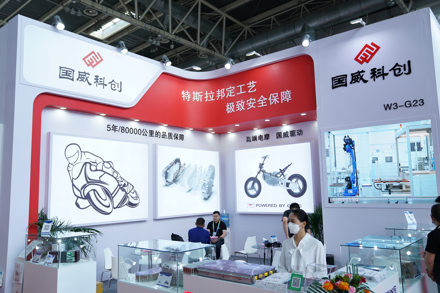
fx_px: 367
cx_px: 220
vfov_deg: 43.6
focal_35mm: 30
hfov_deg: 61.9
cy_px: 146
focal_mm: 30
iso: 100
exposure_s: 1/80
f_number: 2.8
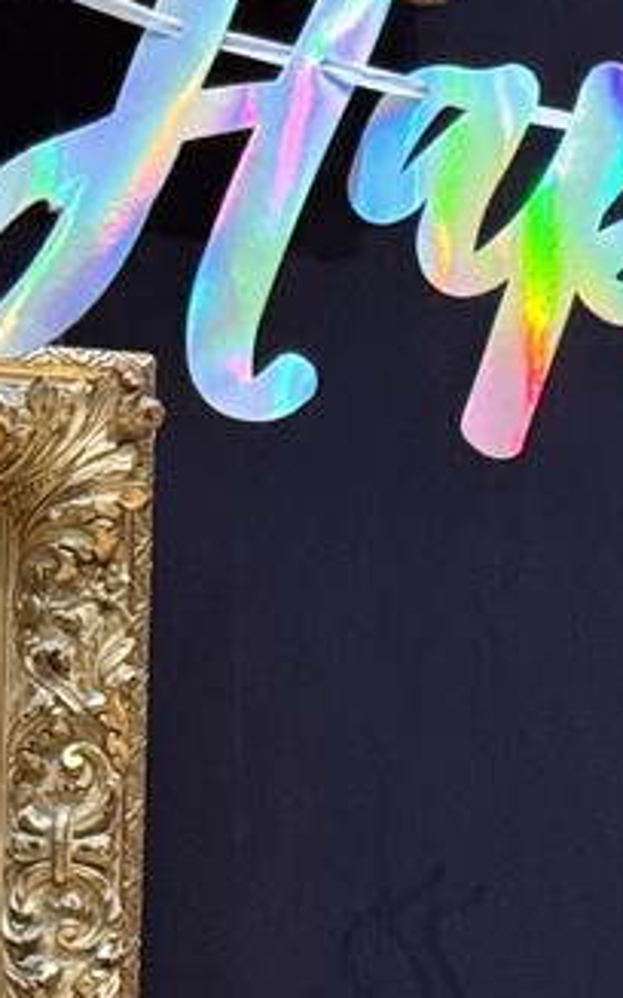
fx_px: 6093
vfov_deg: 9.4
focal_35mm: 224
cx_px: 1448
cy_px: 504
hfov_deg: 5.7
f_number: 1.78
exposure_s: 1/33
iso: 250
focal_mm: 6.76
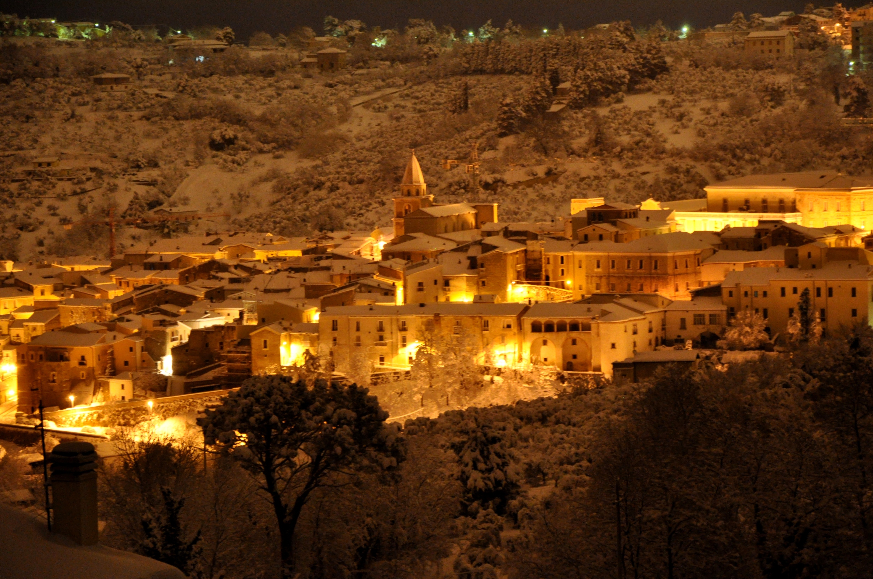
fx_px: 3342
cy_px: 290
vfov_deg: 9.9
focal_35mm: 138
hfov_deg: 14.9
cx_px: 436
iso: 1600
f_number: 5.6
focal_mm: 92
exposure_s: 1/1.3
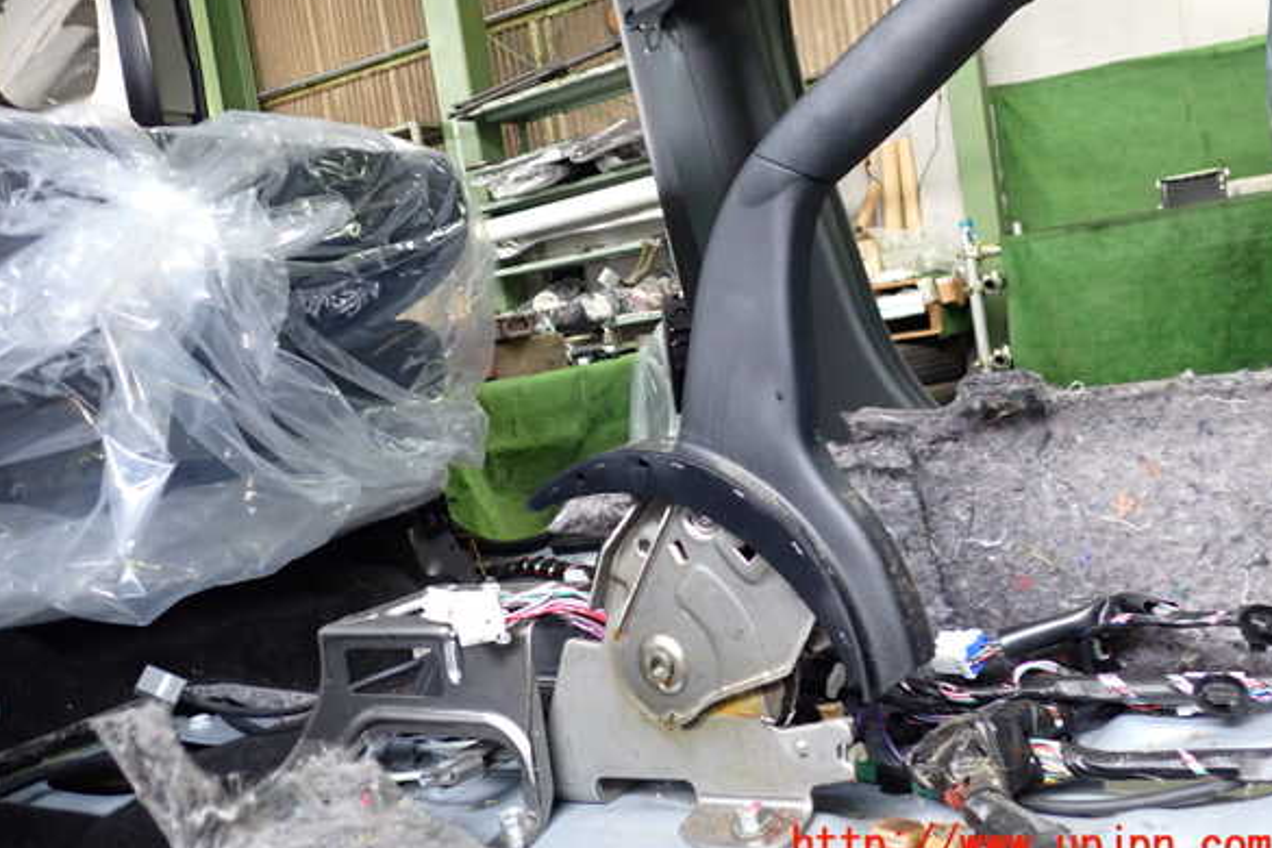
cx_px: 631
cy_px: 385
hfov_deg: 58.7
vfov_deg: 41.1
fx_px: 1131
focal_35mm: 32
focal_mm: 5.4
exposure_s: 1/30
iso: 400
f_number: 2.3
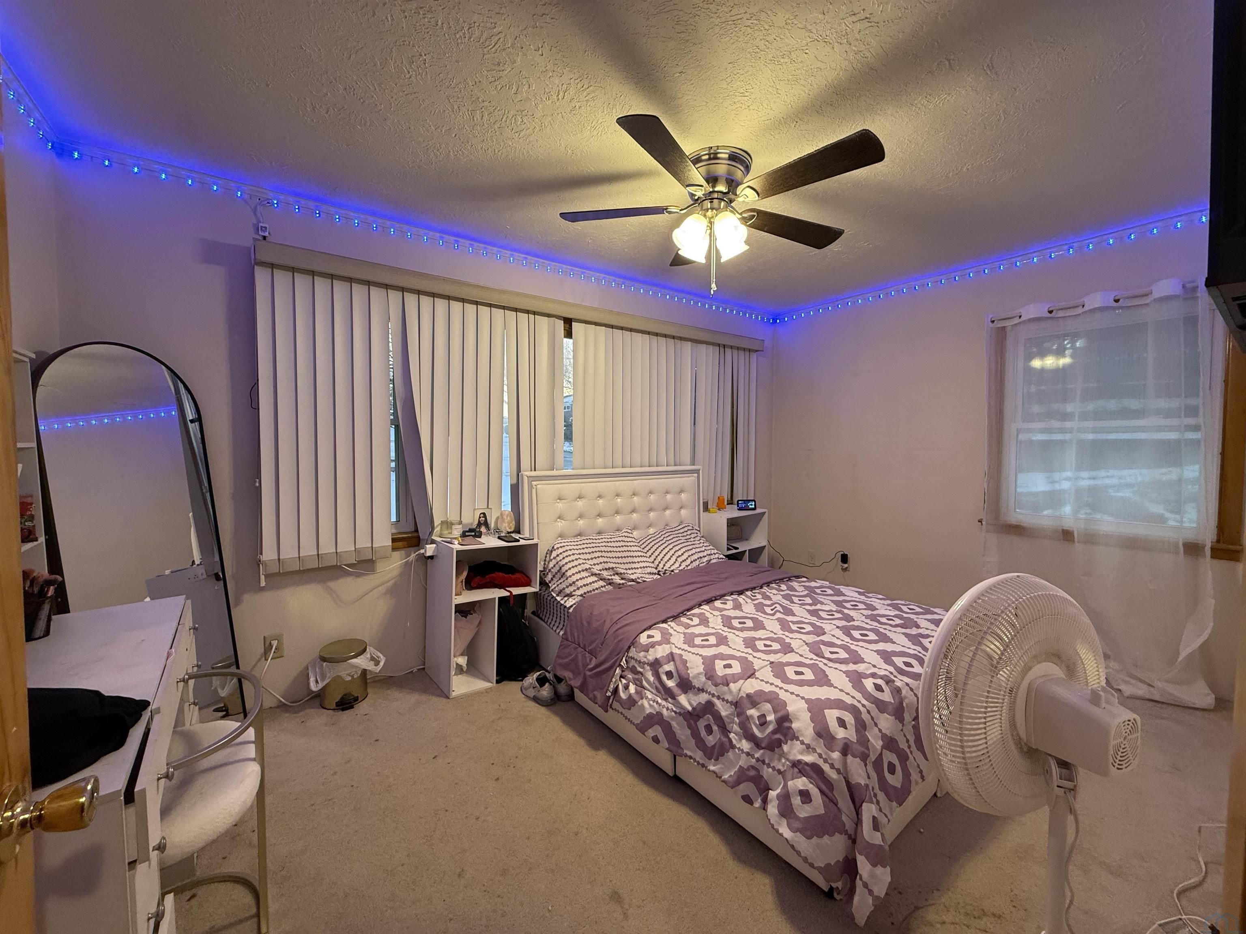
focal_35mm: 14
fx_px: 504
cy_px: 467
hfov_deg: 102.1
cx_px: 623
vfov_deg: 85.7
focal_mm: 2.22
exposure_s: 1/60
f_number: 2.2
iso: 200
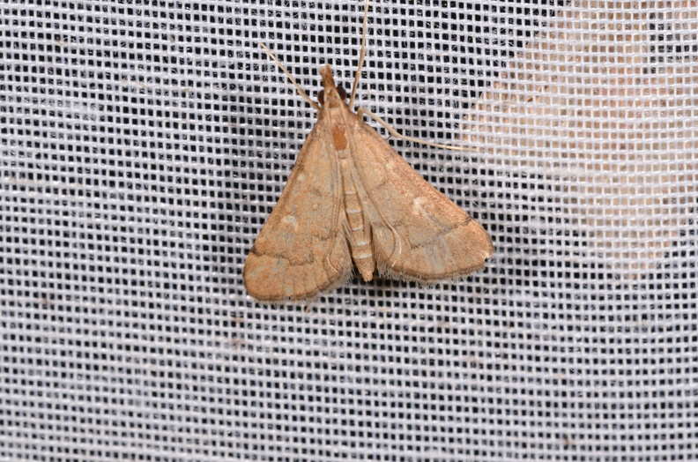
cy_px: 231
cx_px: 349
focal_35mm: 128
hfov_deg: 16.1
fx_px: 2466
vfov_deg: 10.7
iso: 100
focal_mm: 85
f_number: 25
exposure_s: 1/60
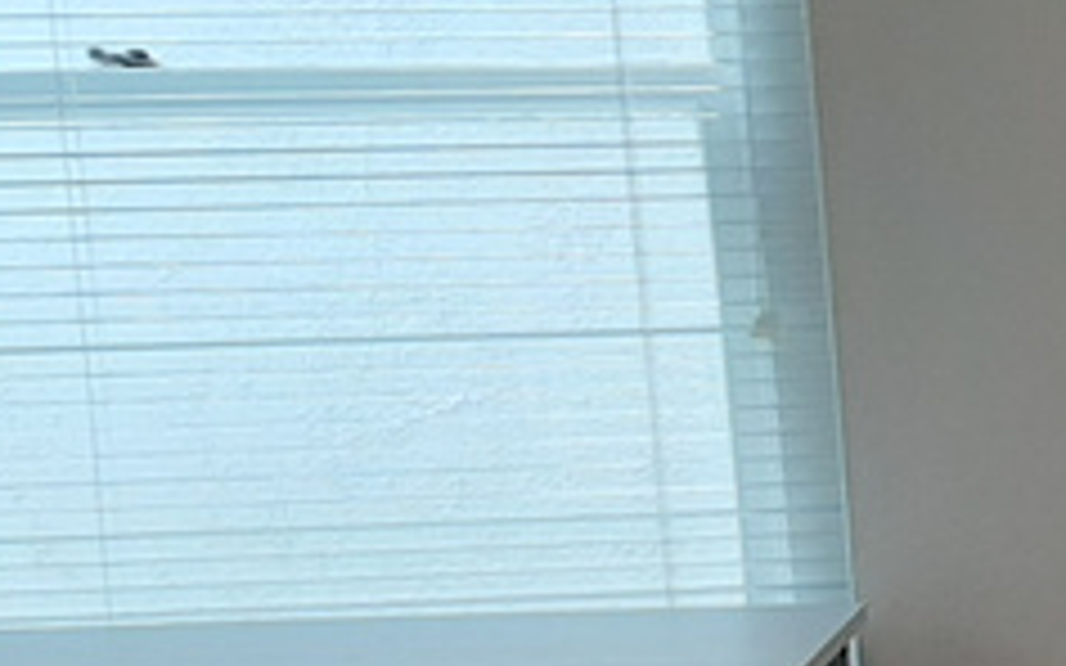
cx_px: 2276
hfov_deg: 14.1
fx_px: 3456
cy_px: 729
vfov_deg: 10.9
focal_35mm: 119
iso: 50
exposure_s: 1/120
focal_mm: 3.93
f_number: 1.7
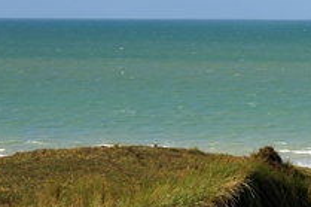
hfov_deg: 9.9
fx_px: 1718
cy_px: 238
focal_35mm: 199
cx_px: 530
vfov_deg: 6.8
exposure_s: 1/400
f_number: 13
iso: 200
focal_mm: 52
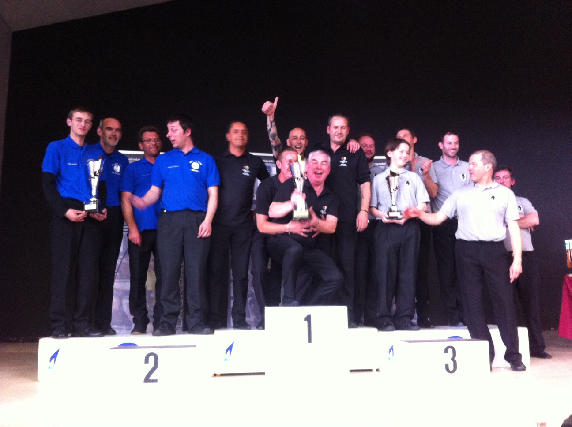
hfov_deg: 52.7
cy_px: 214
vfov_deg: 40.6
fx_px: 577
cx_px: 286
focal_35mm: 35
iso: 250
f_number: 2.8
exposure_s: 1/15
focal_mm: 3.85
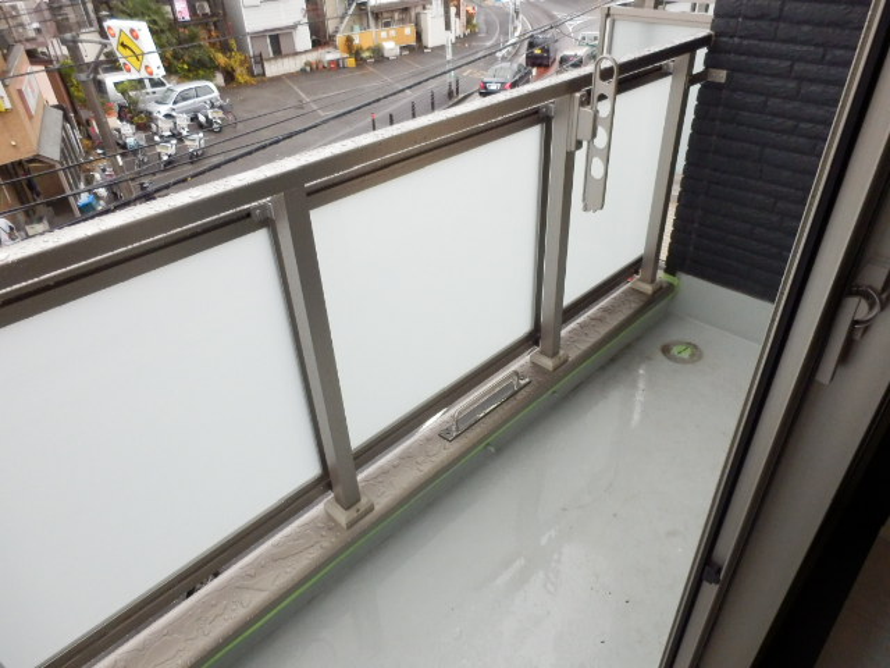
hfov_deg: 71.6
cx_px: 445
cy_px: 334
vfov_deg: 56.8
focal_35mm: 24
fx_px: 617
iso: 800
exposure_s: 1/400
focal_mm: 4.2
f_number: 3
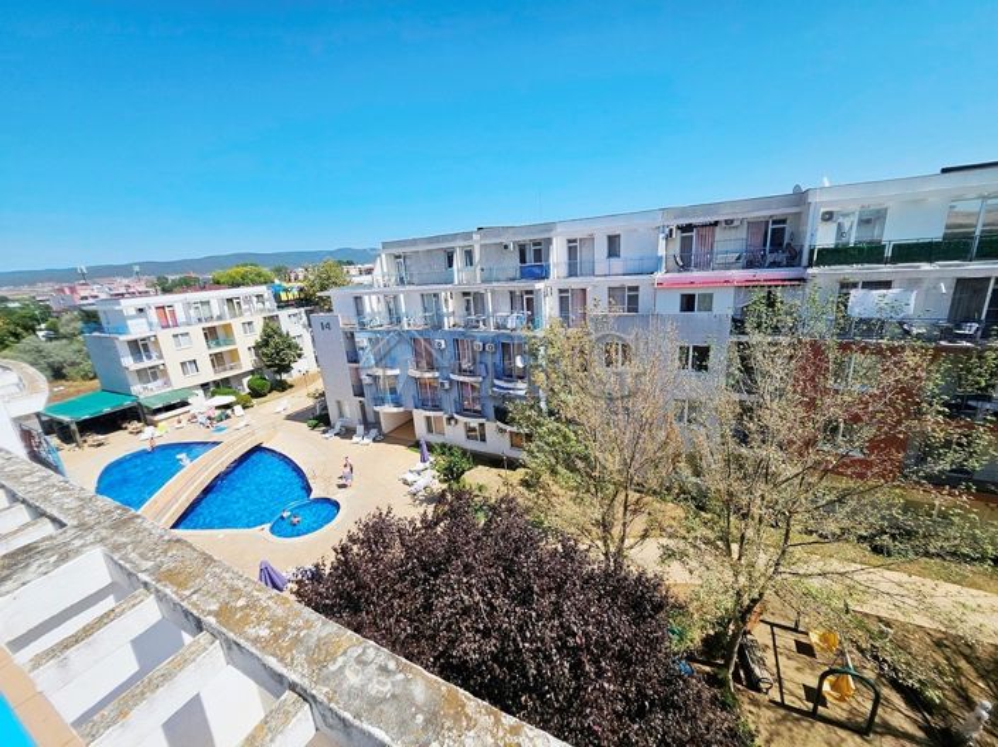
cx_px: 499
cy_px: 374
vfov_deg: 89.9
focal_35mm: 13
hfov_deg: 106.2
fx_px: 375
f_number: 2.2
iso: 32
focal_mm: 1.7
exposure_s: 1/1804
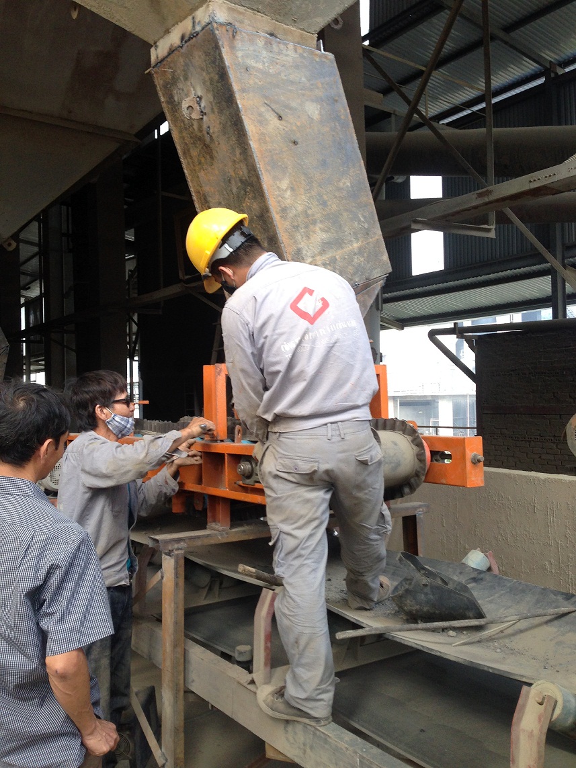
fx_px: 732
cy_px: 384
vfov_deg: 55.4
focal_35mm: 33
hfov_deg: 42.9
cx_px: 288
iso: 80
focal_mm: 4.12
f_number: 2.4
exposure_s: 1/120
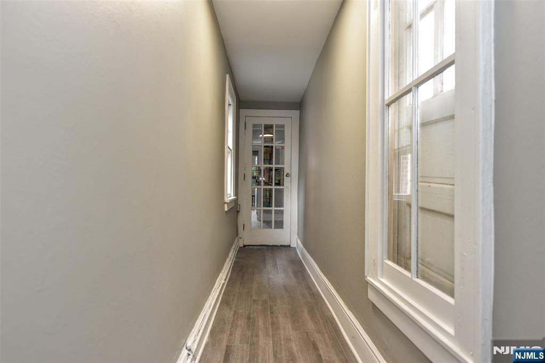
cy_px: 182
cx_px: 272
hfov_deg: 73.7
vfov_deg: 53.1
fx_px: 363
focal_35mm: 24
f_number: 4.5
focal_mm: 24
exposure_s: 1/80
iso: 800
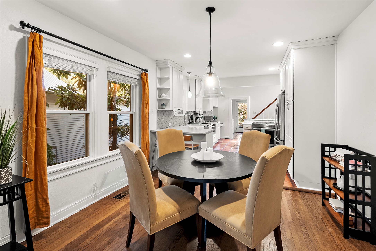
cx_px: 188
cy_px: 126
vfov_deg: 73.8
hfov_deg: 96.7
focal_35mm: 16
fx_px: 167
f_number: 9
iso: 200
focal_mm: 16
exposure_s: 3.2
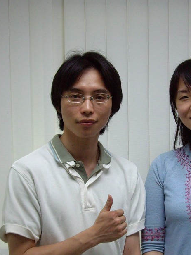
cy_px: 161
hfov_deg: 18.8
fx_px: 574
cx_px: 140
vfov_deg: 24.9
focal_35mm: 78
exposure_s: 1/60
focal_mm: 7.6
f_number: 3
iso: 200
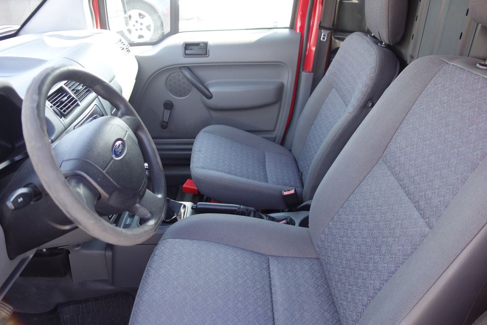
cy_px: 162
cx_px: 244
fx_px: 379
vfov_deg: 46.4
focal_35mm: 28
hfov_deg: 65.5
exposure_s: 1/125
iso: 125
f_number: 1.8
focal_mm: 10.4
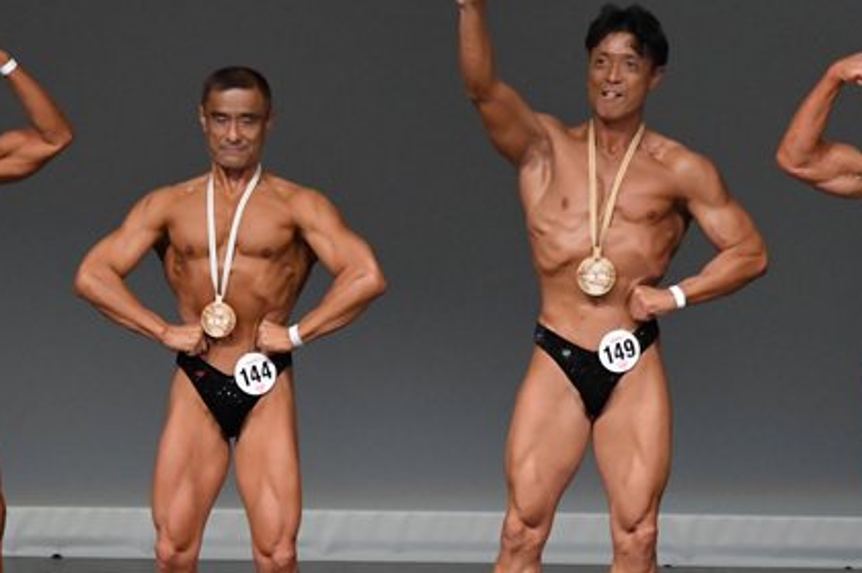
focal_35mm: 554
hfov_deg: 3.7
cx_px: 391
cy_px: 380
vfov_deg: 2.5
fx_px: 13250
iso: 5000
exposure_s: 1/400
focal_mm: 200
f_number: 5.6
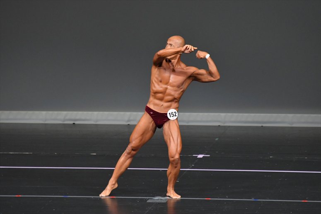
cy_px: 107
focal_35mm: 375
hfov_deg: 5.5
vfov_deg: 3.7
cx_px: 160
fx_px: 3342
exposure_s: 1/400
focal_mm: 250
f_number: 5.6
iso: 4000
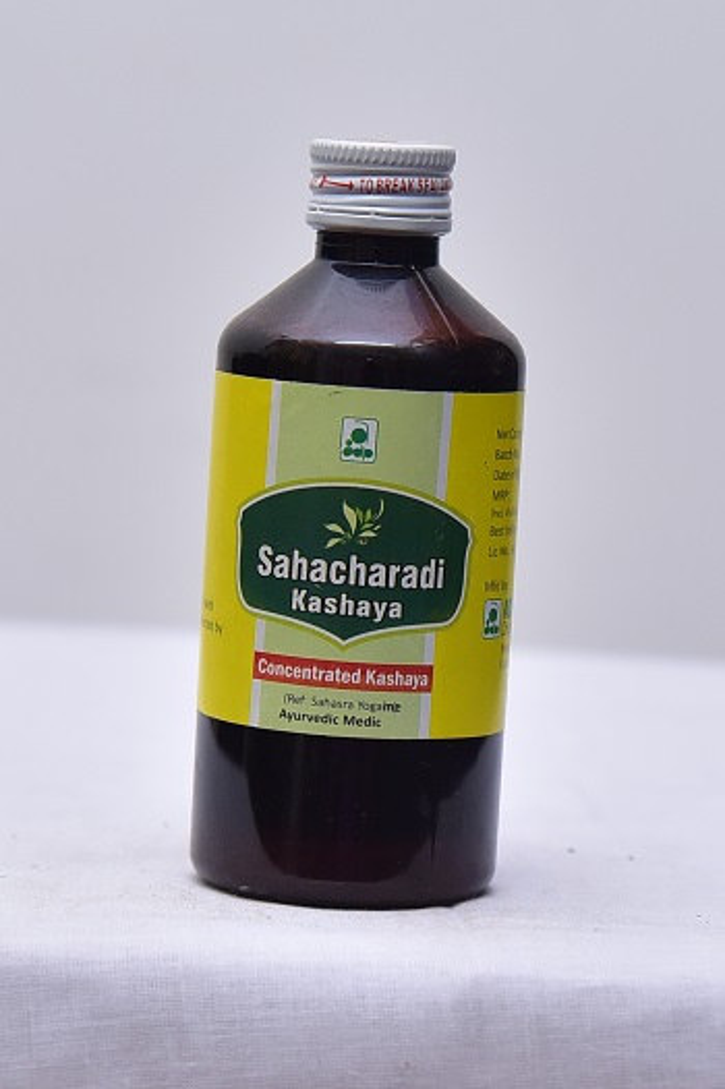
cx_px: 362
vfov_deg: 30.5
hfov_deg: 20.6
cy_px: 544
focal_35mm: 66
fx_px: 1996
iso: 1250
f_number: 4
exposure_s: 1/160
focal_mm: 66
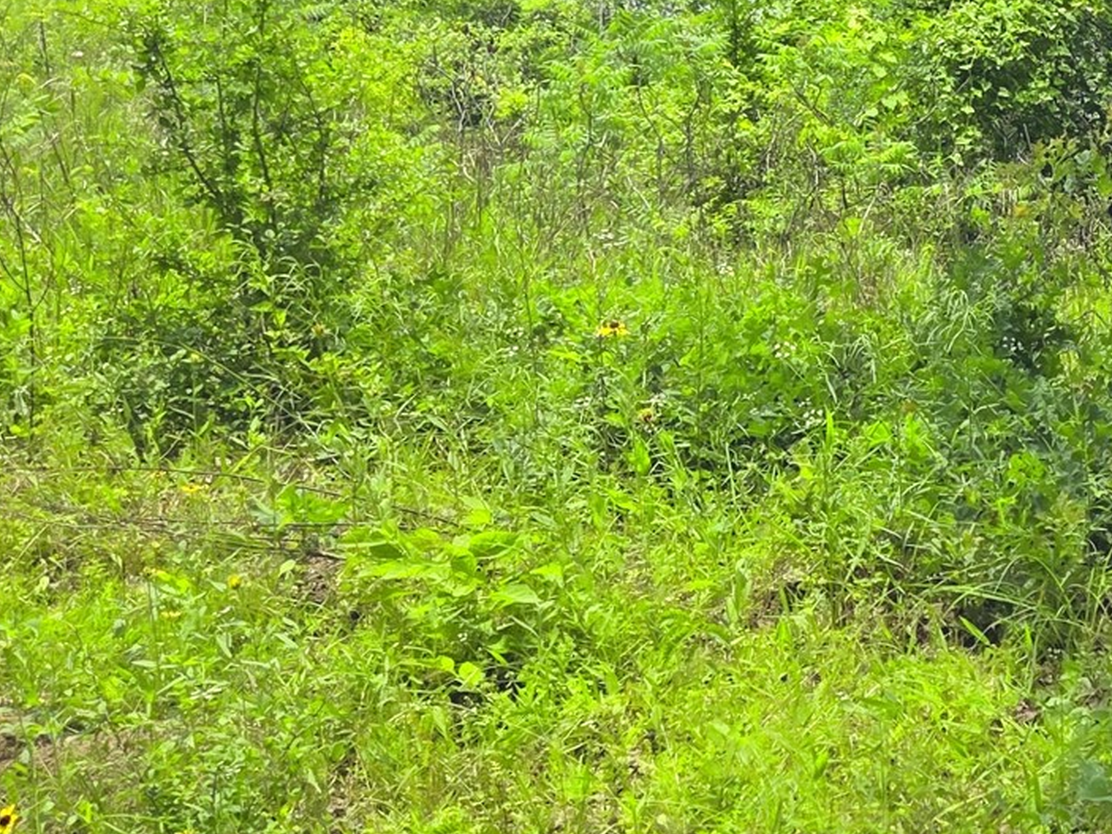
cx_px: 1297
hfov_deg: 26.2
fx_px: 2152
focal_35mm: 67
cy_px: -9
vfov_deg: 21.1
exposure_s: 1/3628
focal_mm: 5.4
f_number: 1.8
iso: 80
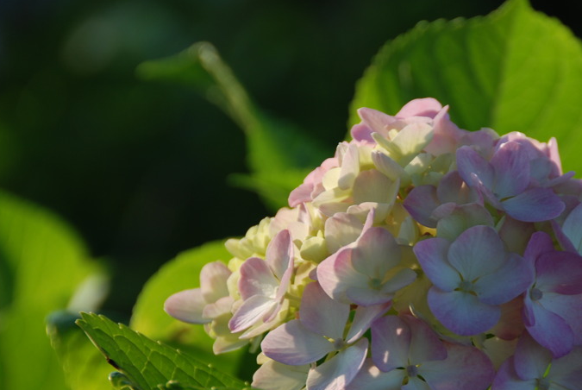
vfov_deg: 3.0
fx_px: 7365
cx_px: 415
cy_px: 295
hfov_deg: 4.5
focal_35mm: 455
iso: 100
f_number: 5.6
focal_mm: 200
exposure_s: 1/125
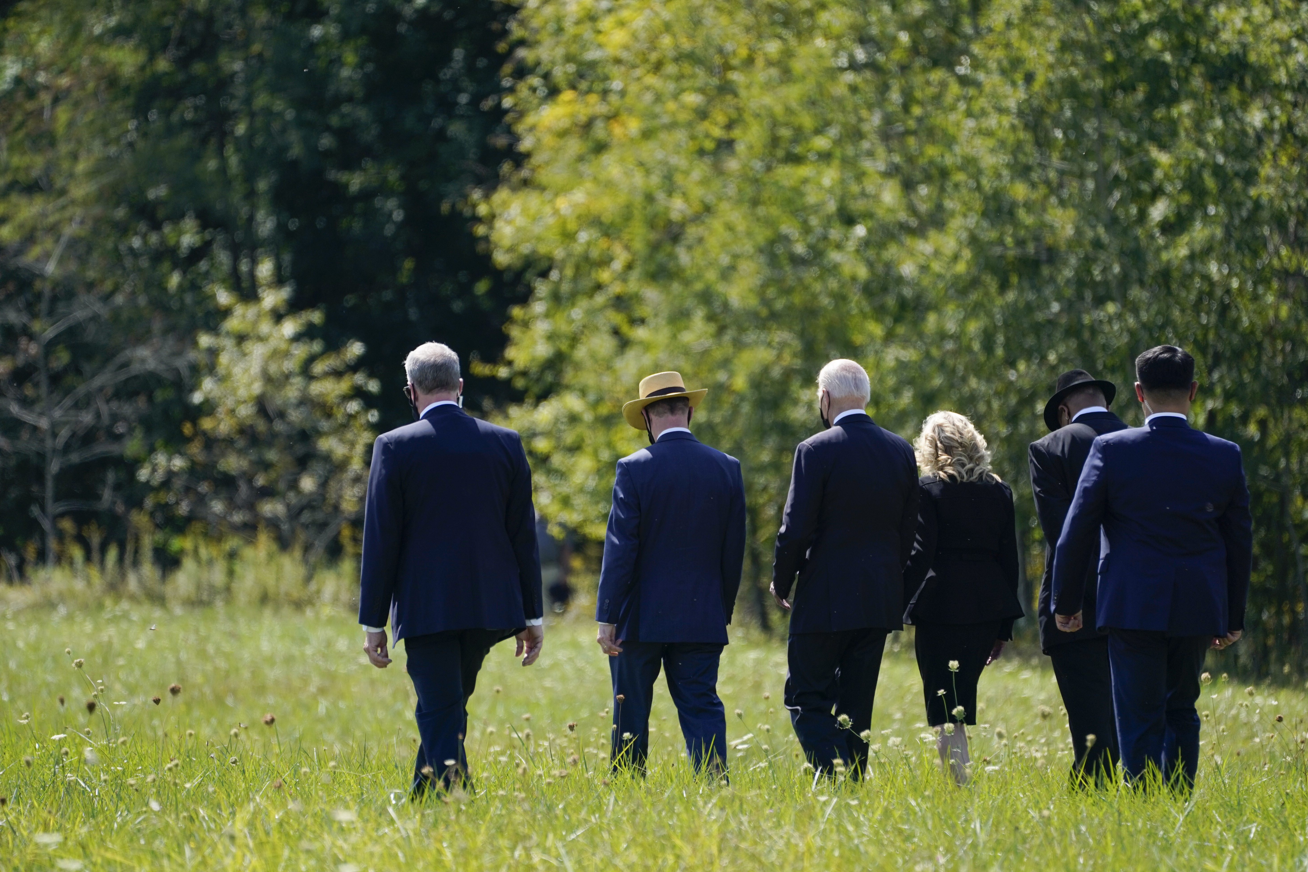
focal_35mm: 400
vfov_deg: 3.4
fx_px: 14533
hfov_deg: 5.2
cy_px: 436
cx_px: 654
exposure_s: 1/1250
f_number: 5.6
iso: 320
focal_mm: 400
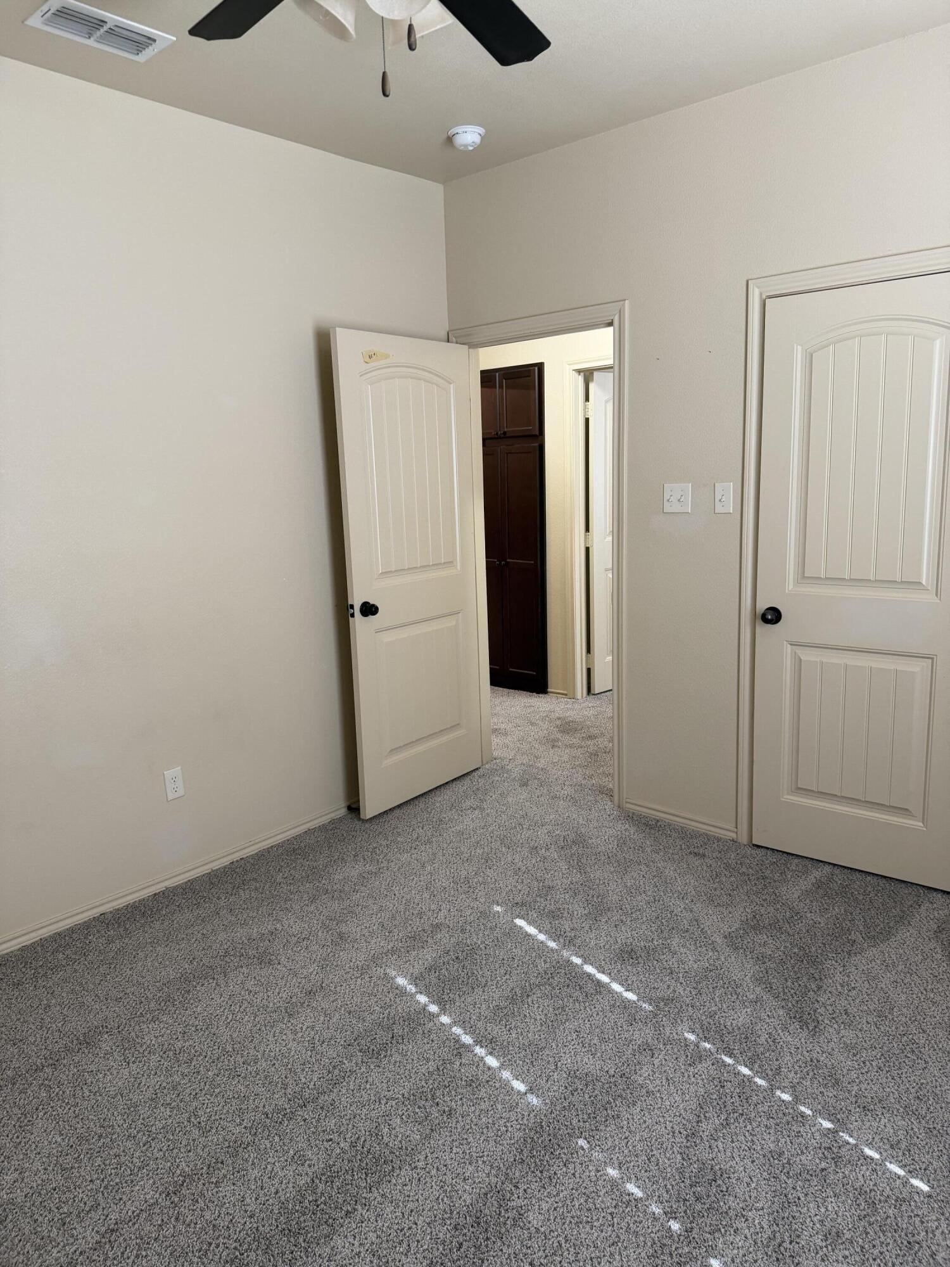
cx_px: 475
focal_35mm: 24
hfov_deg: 56.8
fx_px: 878
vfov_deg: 71.6
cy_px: 634
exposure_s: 1/60
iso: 250
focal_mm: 6.76
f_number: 1.78
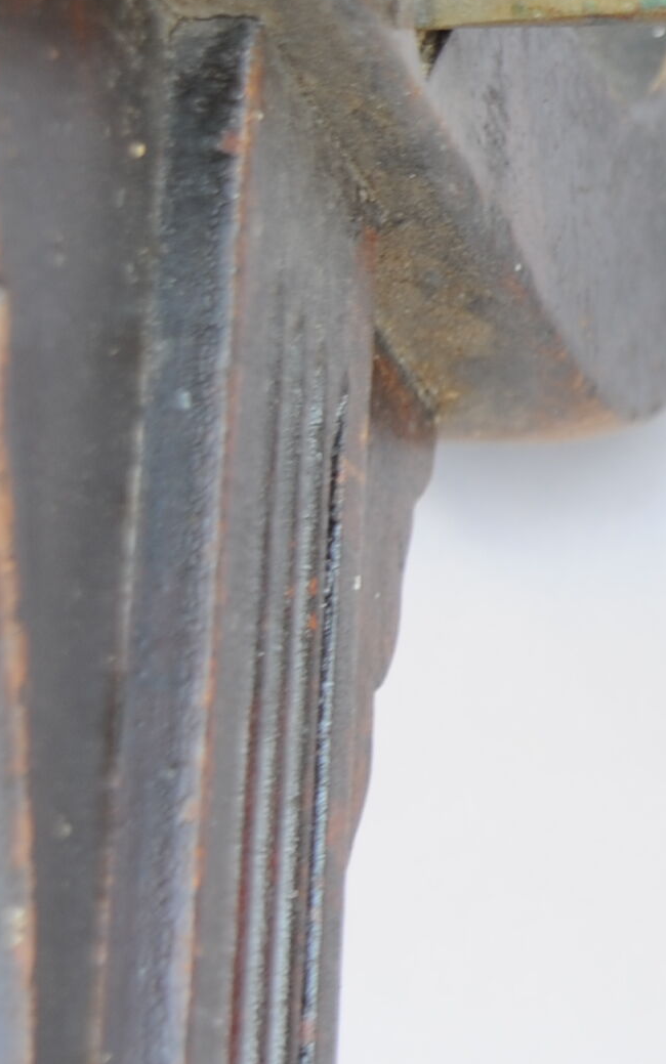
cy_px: 394
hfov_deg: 8.5
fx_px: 4237
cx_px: 1348
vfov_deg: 14.3
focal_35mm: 146
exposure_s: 1/50
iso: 200
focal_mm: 35
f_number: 4.5
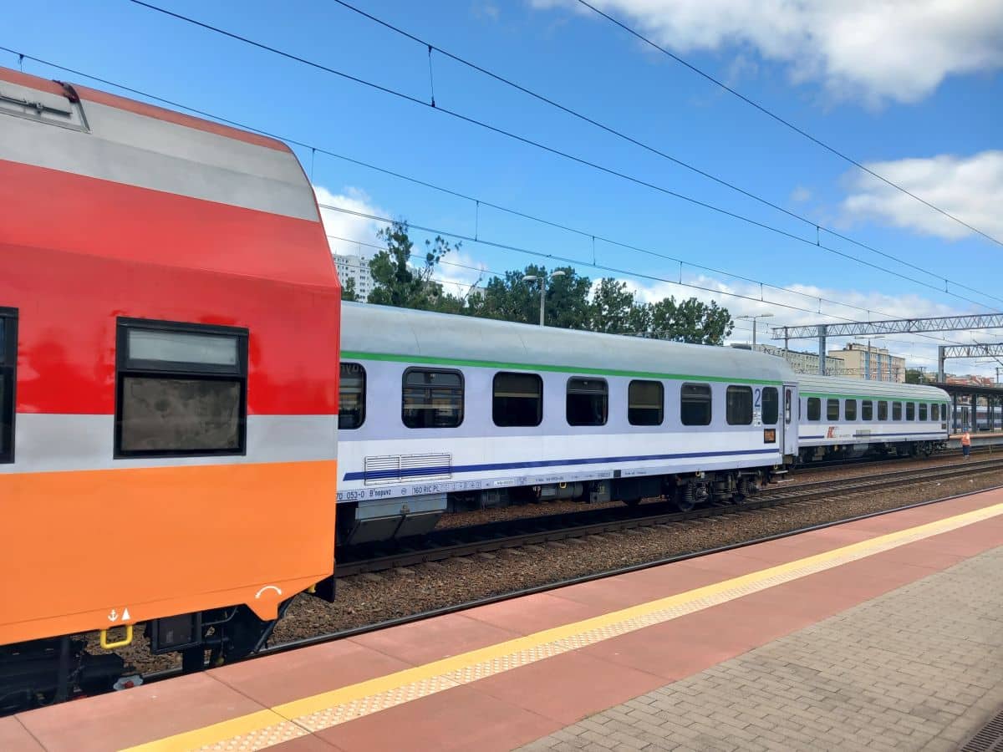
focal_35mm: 27
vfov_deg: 51.4
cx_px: 502
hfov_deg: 65.3
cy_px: 376
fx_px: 782
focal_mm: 4
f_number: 1.8
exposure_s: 1/320
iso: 20
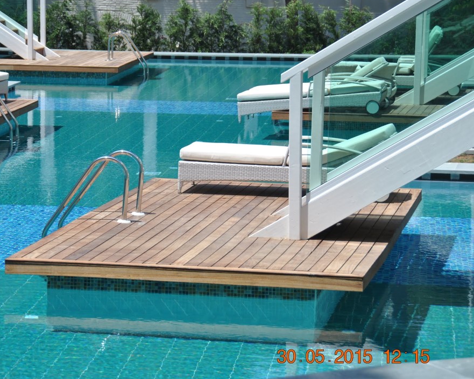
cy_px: 181
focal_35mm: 138
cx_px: 180
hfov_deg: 14.0
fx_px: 1931
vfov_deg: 11.2
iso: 100
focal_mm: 75
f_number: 5.6
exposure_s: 1/500
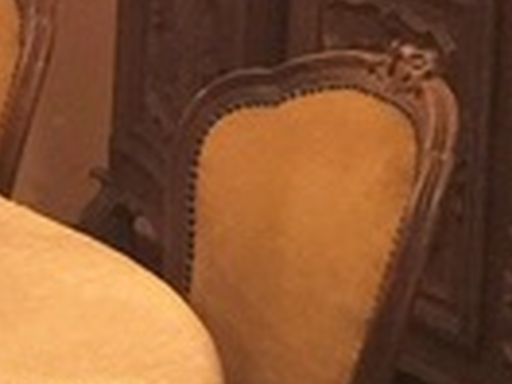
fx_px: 3328
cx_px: -442
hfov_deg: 8.4
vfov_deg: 6.5
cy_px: -151
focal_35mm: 225
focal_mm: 4.15
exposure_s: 1/17
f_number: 2.2
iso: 100
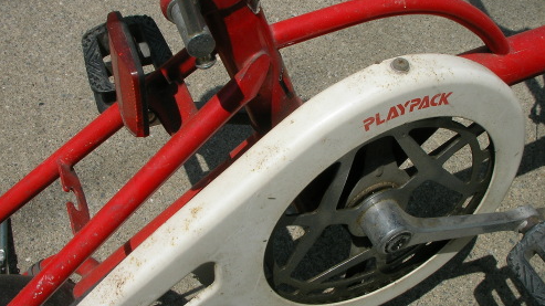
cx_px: 271
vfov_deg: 28.3
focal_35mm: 42
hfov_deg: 48.4
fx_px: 607
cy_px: 142
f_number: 5.6
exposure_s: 1/485
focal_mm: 6.3
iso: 50
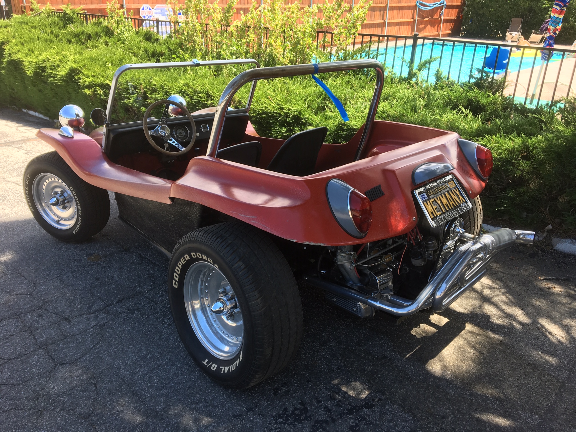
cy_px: 216
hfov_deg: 61.7
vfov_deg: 48.2
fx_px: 483
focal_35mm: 29
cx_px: 288
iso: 25
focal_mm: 4.15
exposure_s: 1/306
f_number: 2.2
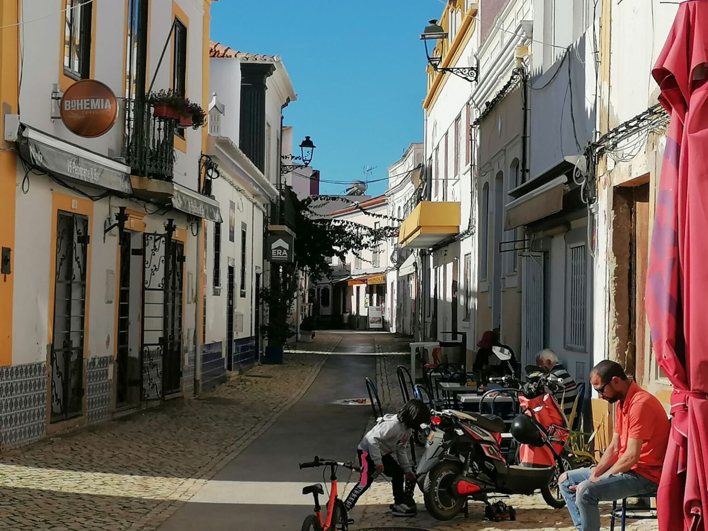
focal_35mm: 75
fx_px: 1534
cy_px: 266
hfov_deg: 26.0
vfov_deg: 19.6
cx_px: 354
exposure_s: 1/2525
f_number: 1.8
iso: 50
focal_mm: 4.75
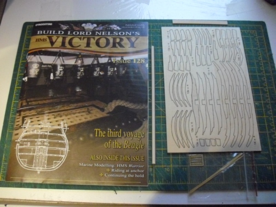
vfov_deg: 37.7
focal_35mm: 38
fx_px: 303
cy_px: 104
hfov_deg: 49.0
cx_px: 138
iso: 800
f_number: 2.8
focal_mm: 6.2
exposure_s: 1/60
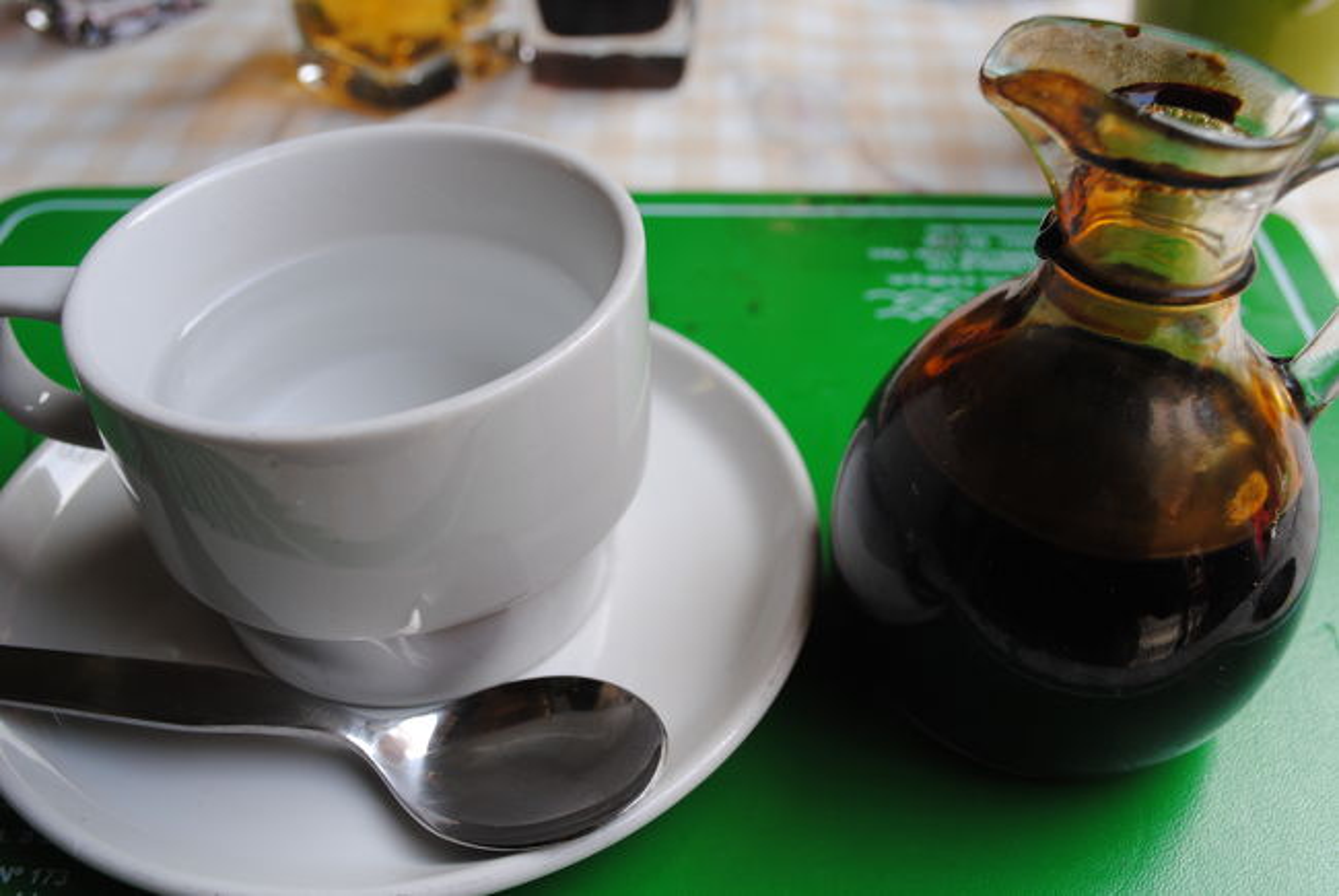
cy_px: 448
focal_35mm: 36
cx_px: 670
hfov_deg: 53.1
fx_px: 1340
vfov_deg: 37.0
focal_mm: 24
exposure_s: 1/100
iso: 200
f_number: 5.6
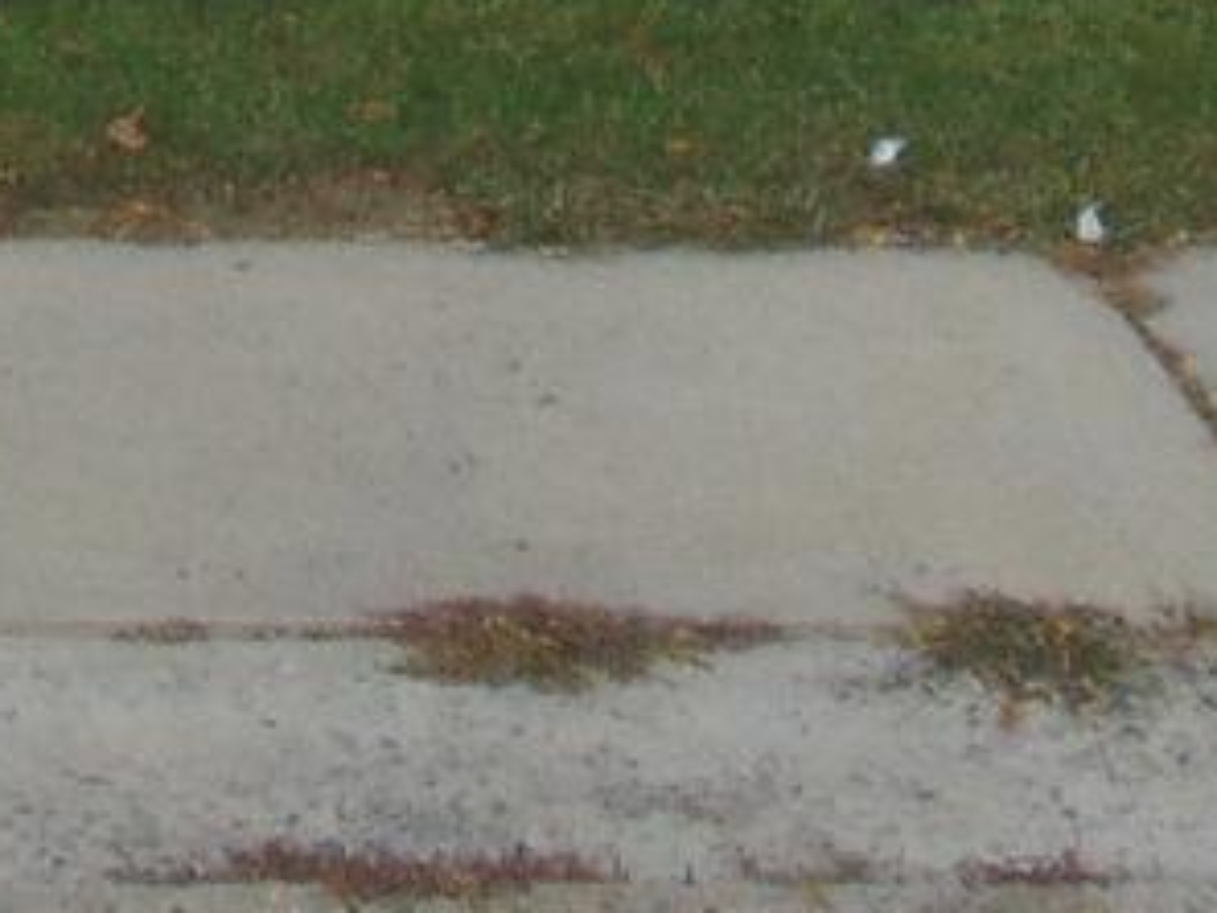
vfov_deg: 8.0
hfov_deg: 11.1
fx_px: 6082
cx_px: -516
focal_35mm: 173
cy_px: -1160
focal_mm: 4.5
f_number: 3
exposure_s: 1/1000
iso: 80
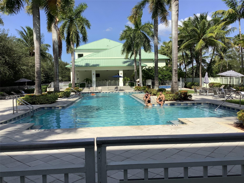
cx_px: 122
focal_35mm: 31
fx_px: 219
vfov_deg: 45.4
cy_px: 92
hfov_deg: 58.4
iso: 25
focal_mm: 3.3
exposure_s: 1/1812
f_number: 2.4
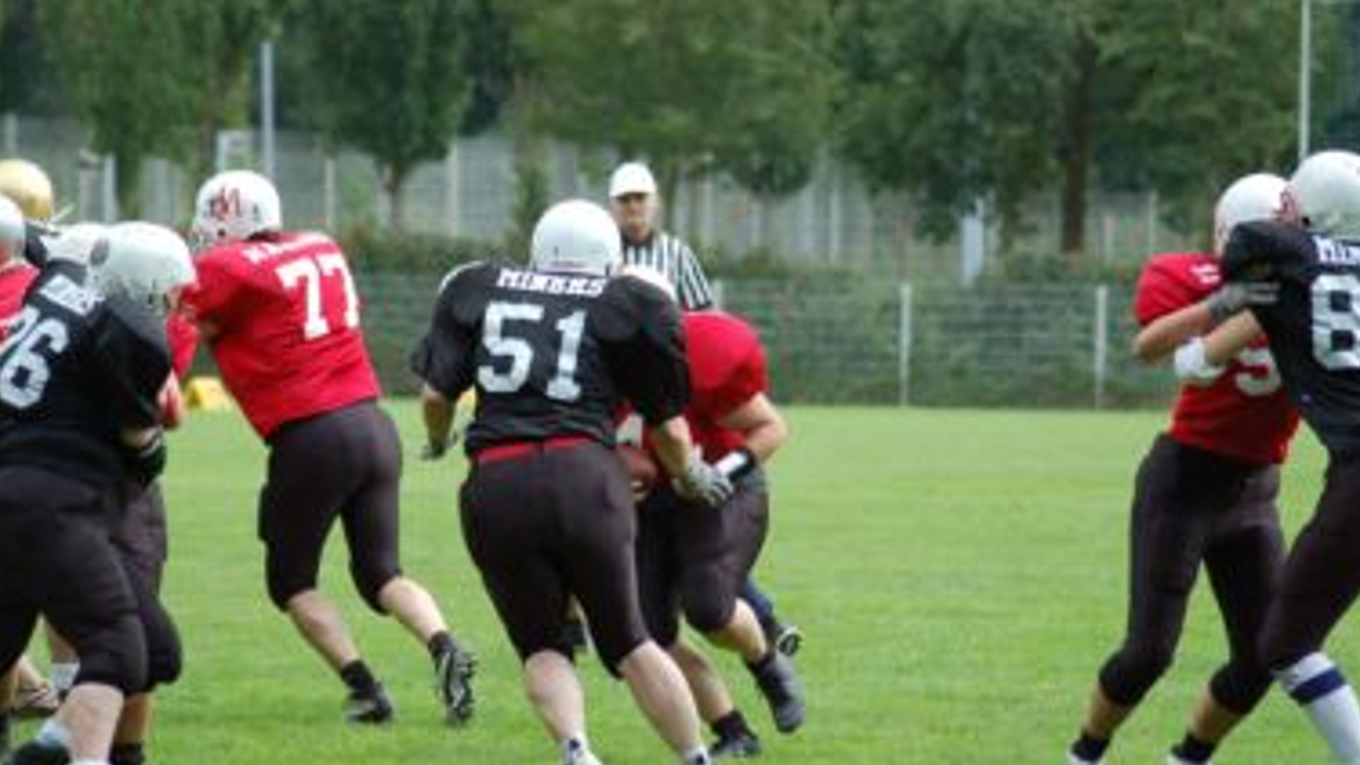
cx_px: 640
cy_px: 413
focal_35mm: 256
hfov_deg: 8.4
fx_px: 9219
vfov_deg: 4.8
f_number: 4.5
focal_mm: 135
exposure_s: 1/640
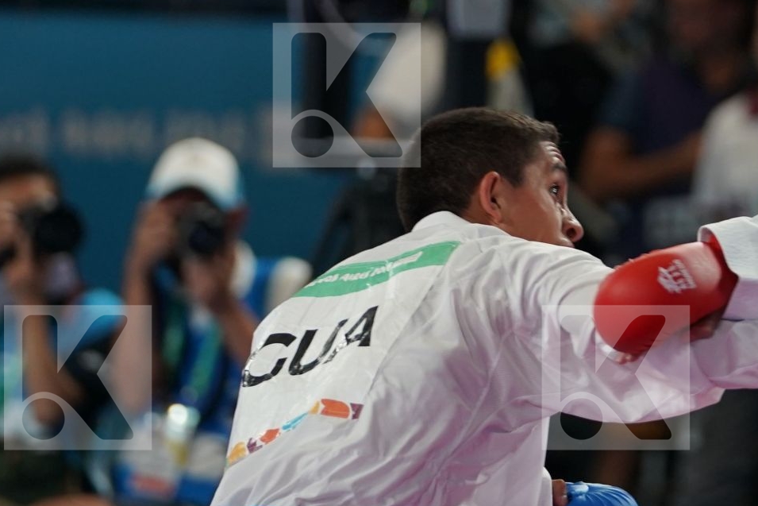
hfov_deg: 4.4
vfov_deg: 2.9
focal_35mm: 471
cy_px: 95
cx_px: 616
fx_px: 9918
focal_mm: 167
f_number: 2.8
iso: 1250
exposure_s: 1/1000
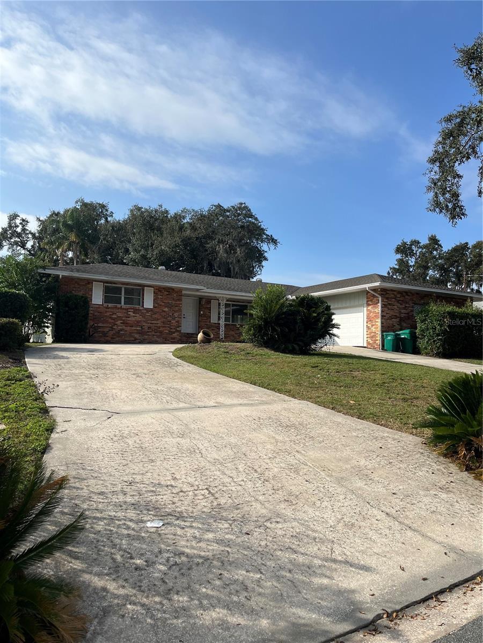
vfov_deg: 67.3
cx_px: 242
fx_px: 484
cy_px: 322
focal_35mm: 26
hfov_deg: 53.1
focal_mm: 5.1
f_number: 1.6
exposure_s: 1/5076
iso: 50
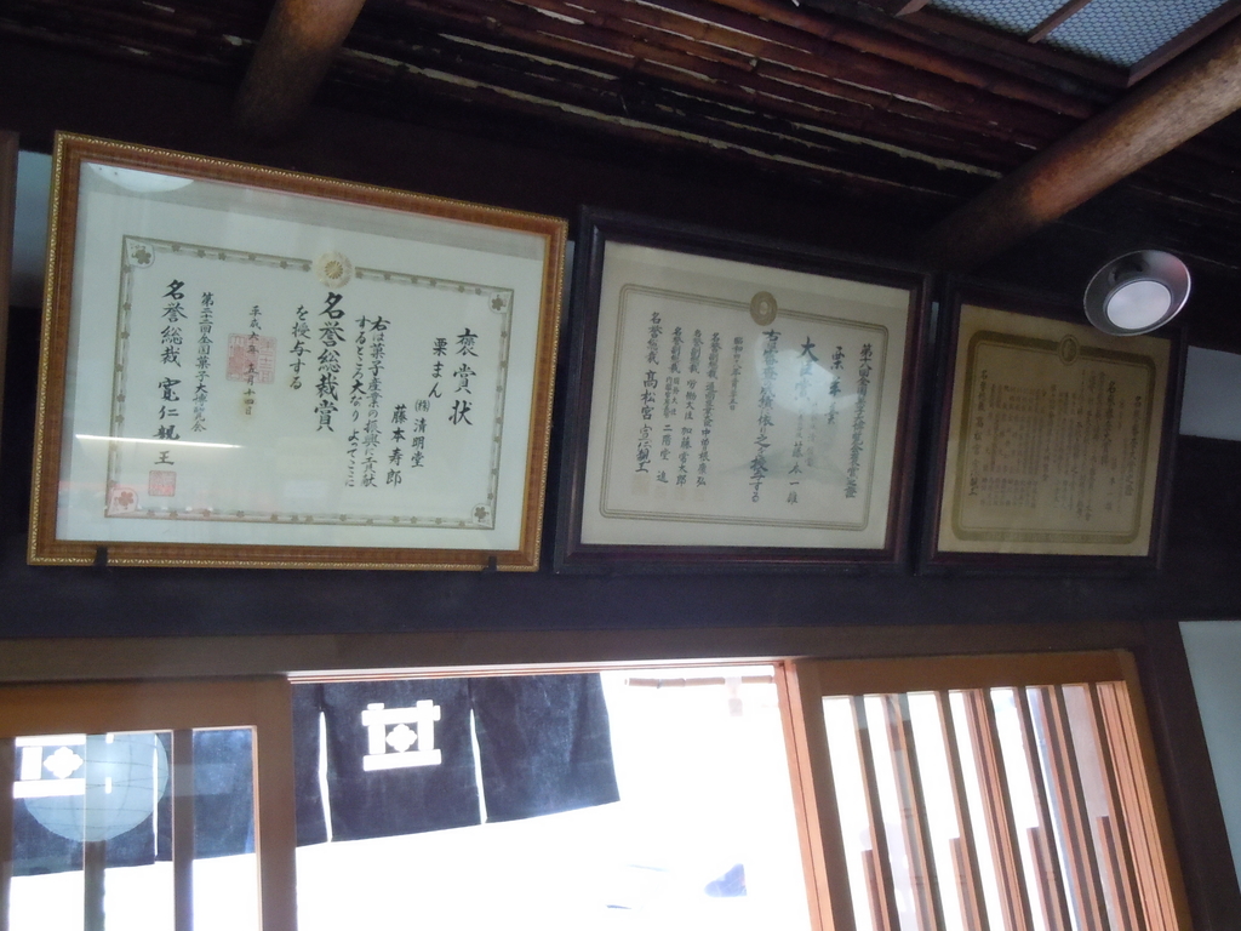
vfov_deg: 42.9
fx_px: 1183
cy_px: 466
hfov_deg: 55.4
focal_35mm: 33
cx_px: 620
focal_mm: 5.9
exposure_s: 1/25
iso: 800
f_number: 4
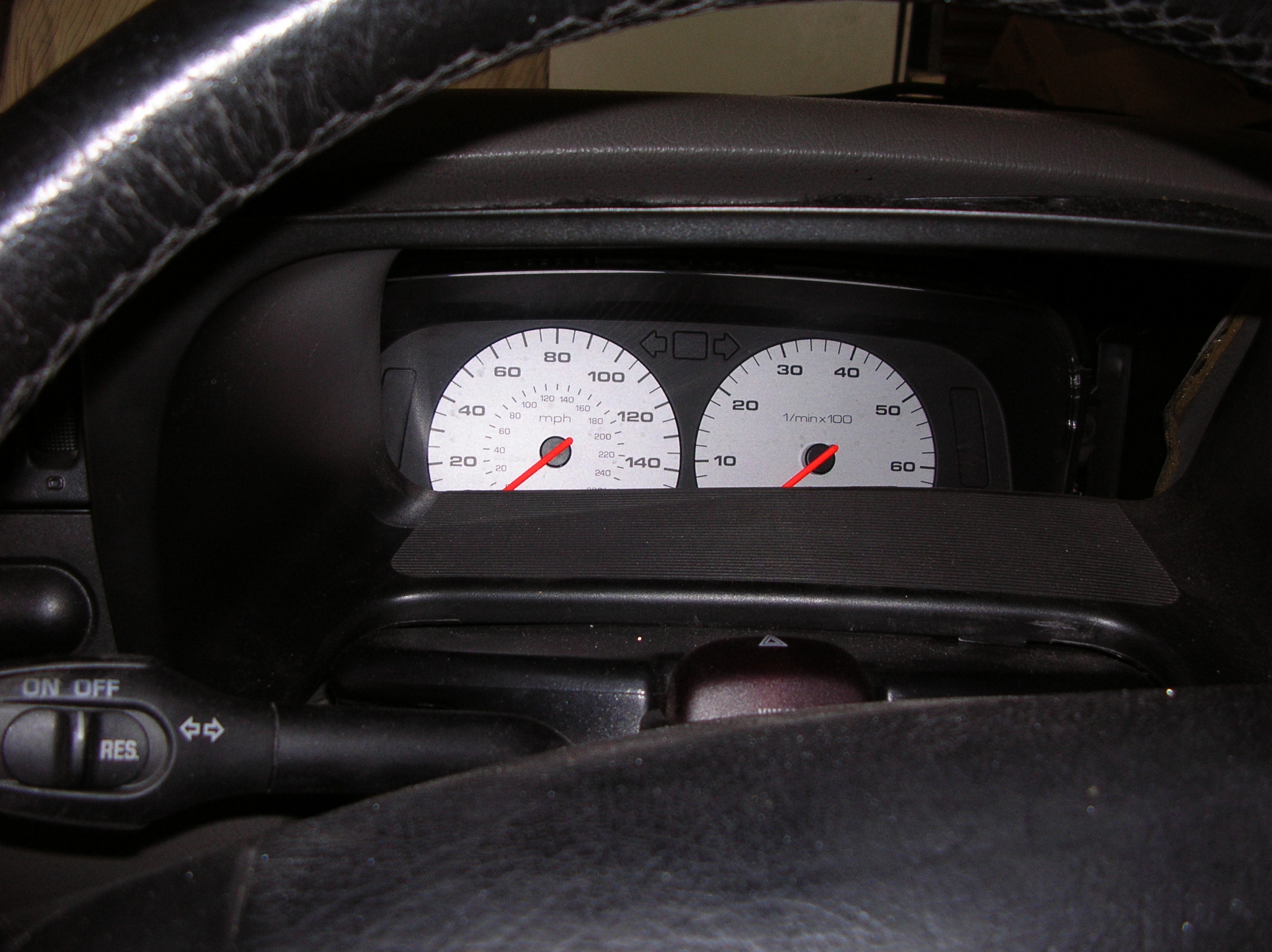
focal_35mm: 35
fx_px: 1285
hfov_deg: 52.7
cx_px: 636
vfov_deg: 40.6
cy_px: 476
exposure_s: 1/60.1
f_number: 2.8
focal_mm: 5.8
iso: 50
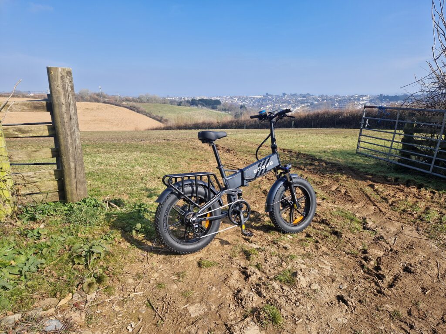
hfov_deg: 73.9
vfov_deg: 58.9
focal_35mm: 23
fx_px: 296
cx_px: 223
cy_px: 167
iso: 50
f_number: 1.8
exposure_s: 1/1336
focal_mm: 5.4
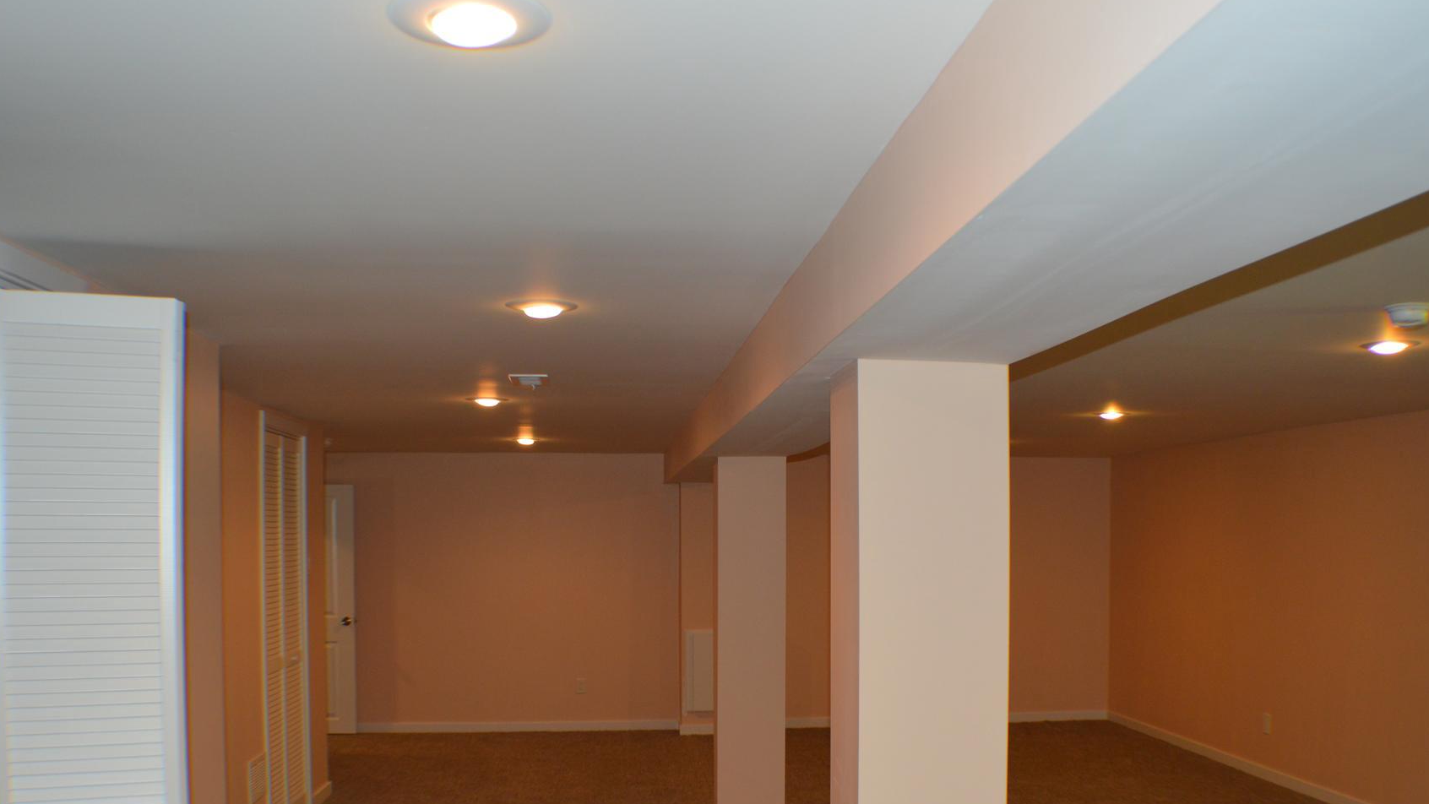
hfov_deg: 52.8
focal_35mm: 38
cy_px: 553
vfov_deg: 30.9
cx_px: 749
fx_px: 1440
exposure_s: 1/60
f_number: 3.5
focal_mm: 20
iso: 450
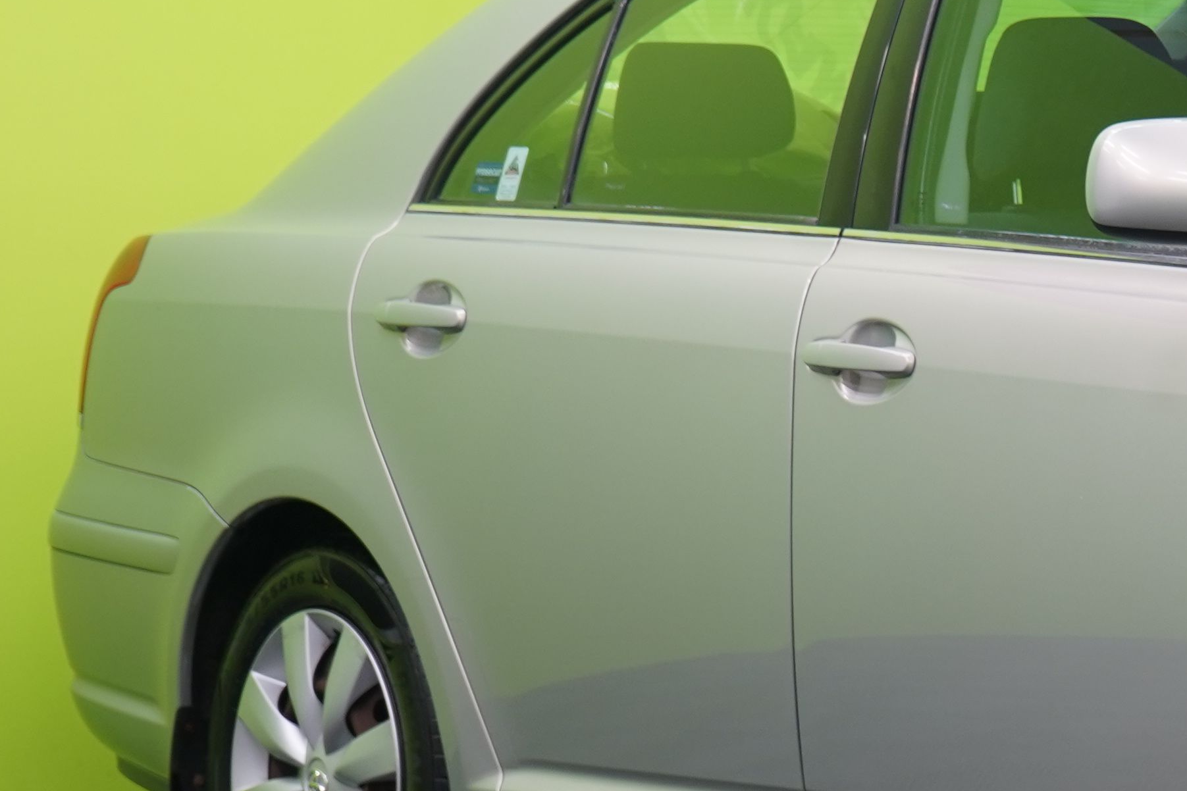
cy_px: 549
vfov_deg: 5.9
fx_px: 7682
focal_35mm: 233
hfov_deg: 8.7
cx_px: 1643
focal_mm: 70
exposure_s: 1/20
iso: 400
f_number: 5.6
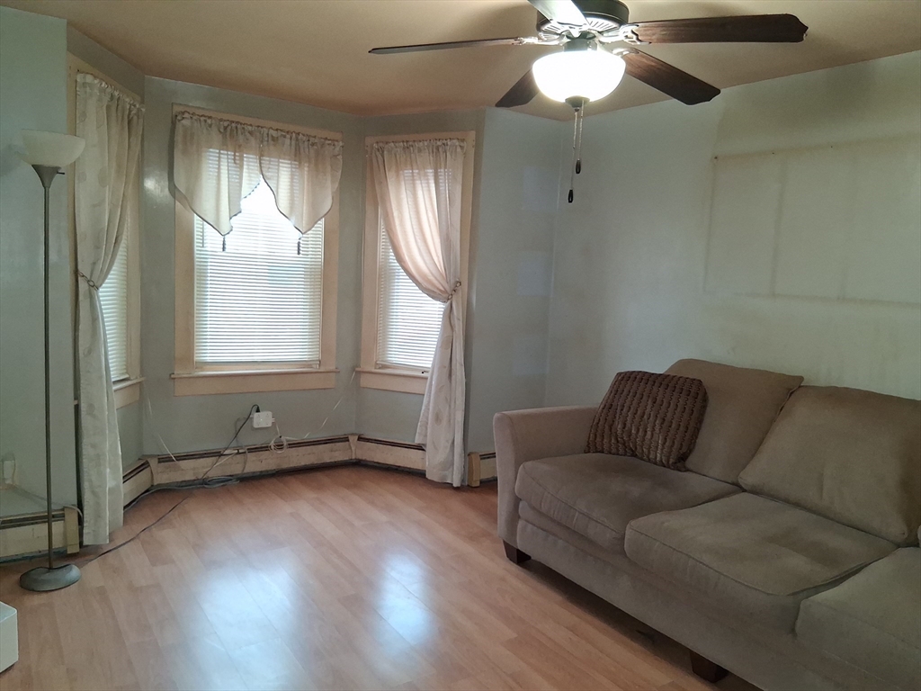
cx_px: 460
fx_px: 692
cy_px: 346
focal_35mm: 26
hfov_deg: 67.3
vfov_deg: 53.1
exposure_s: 1/50
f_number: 1.8
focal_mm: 3.98
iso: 500
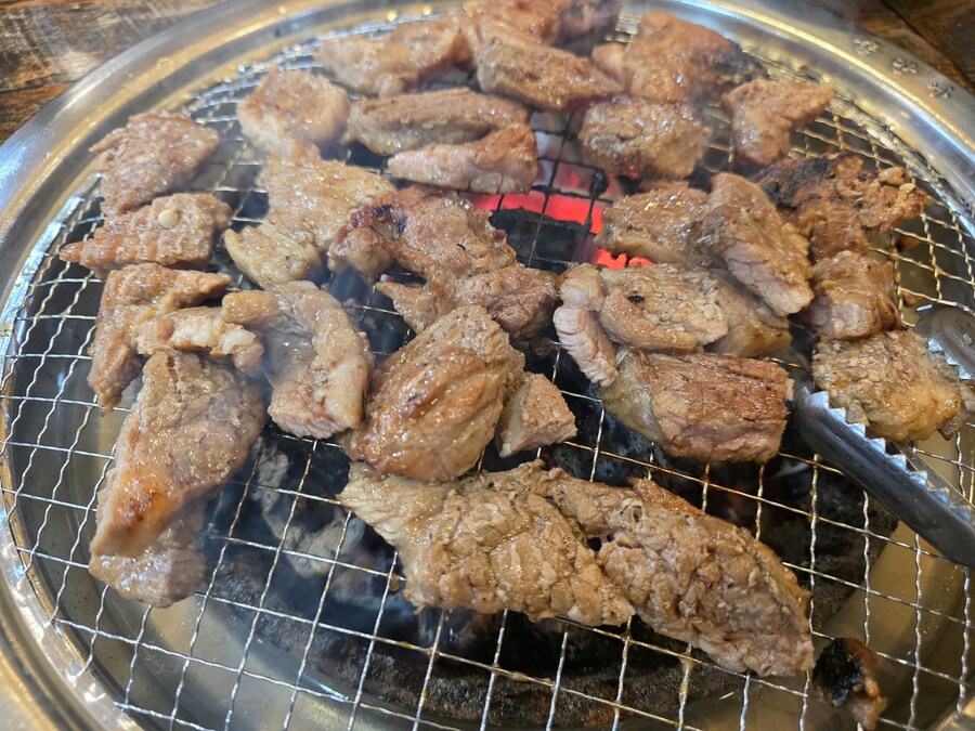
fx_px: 648
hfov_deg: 73.9
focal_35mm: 23
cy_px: 366
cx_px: 488
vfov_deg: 58.9
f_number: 1.7
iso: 800
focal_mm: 6.3
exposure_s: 1/120
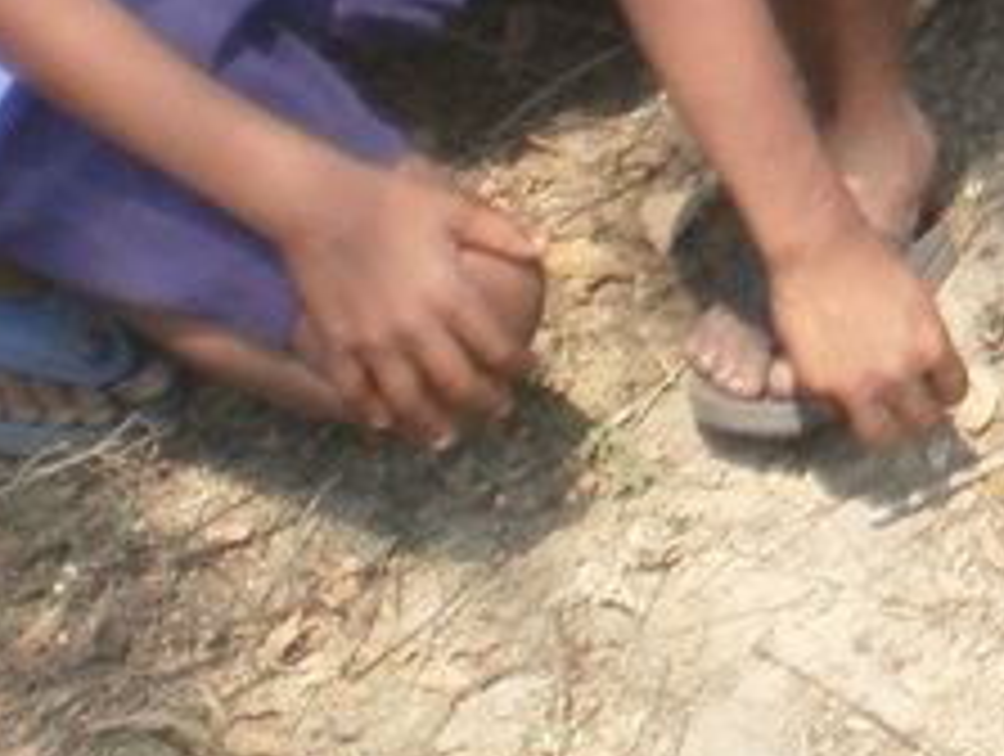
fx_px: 4793
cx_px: 1675
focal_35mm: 165
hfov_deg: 11.3
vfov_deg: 8.6
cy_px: -729
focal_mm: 6.3
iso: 100
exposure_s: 1/320
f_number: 3.1
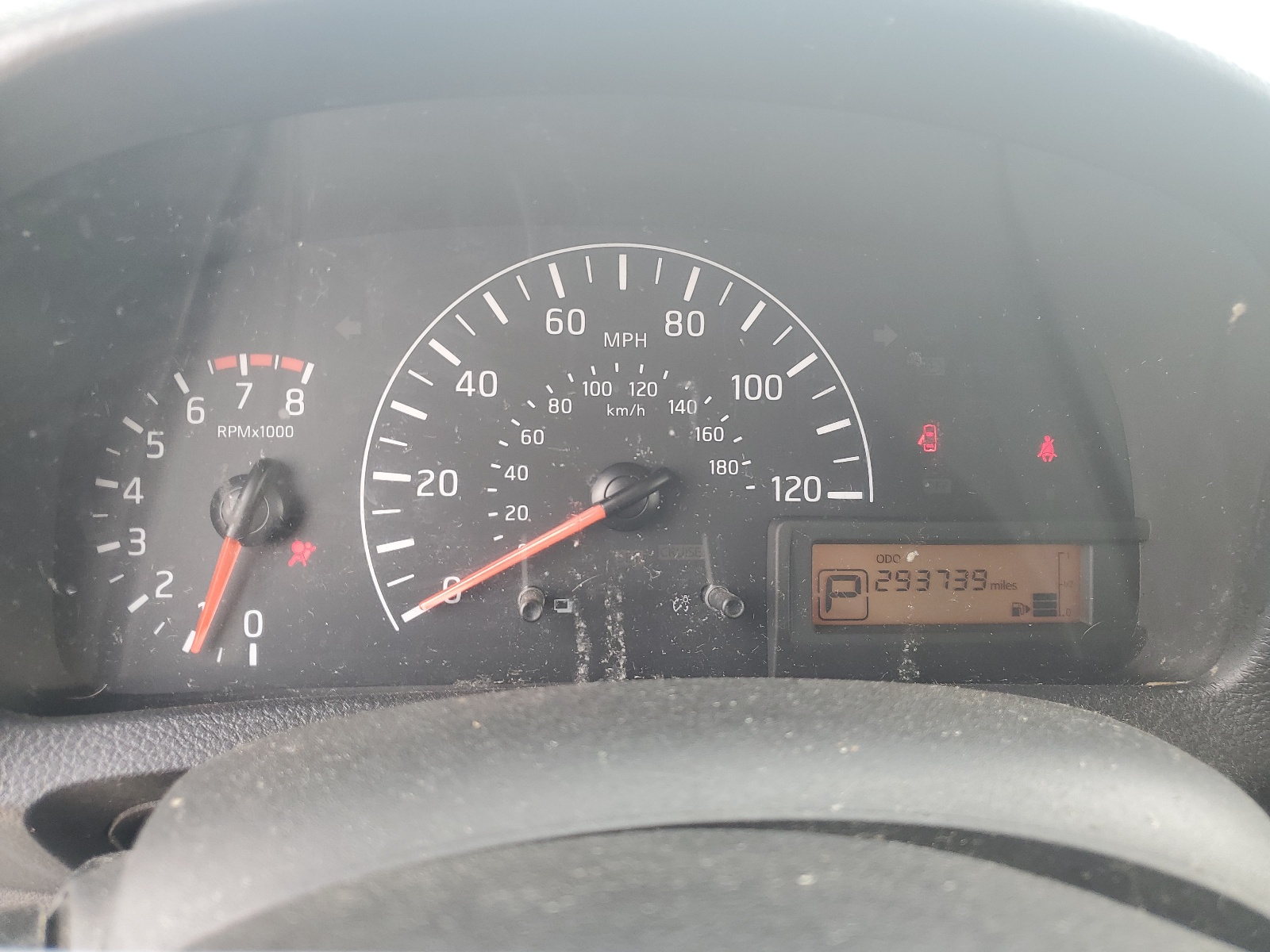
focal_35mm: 26
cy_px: 476
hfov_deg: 67.3
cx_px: 635
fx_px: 954
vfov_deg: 53.1
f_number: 1.5
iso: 50
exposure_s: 1/128
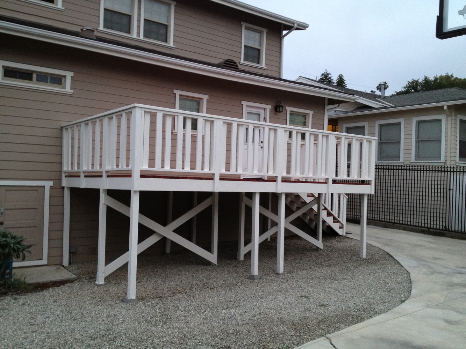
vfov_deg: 40.7
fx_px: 471
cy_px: 174
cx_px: 233
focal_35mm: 35
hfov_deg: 52.6
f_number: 2.4
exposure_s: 1/20
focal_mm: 4.28
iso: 160
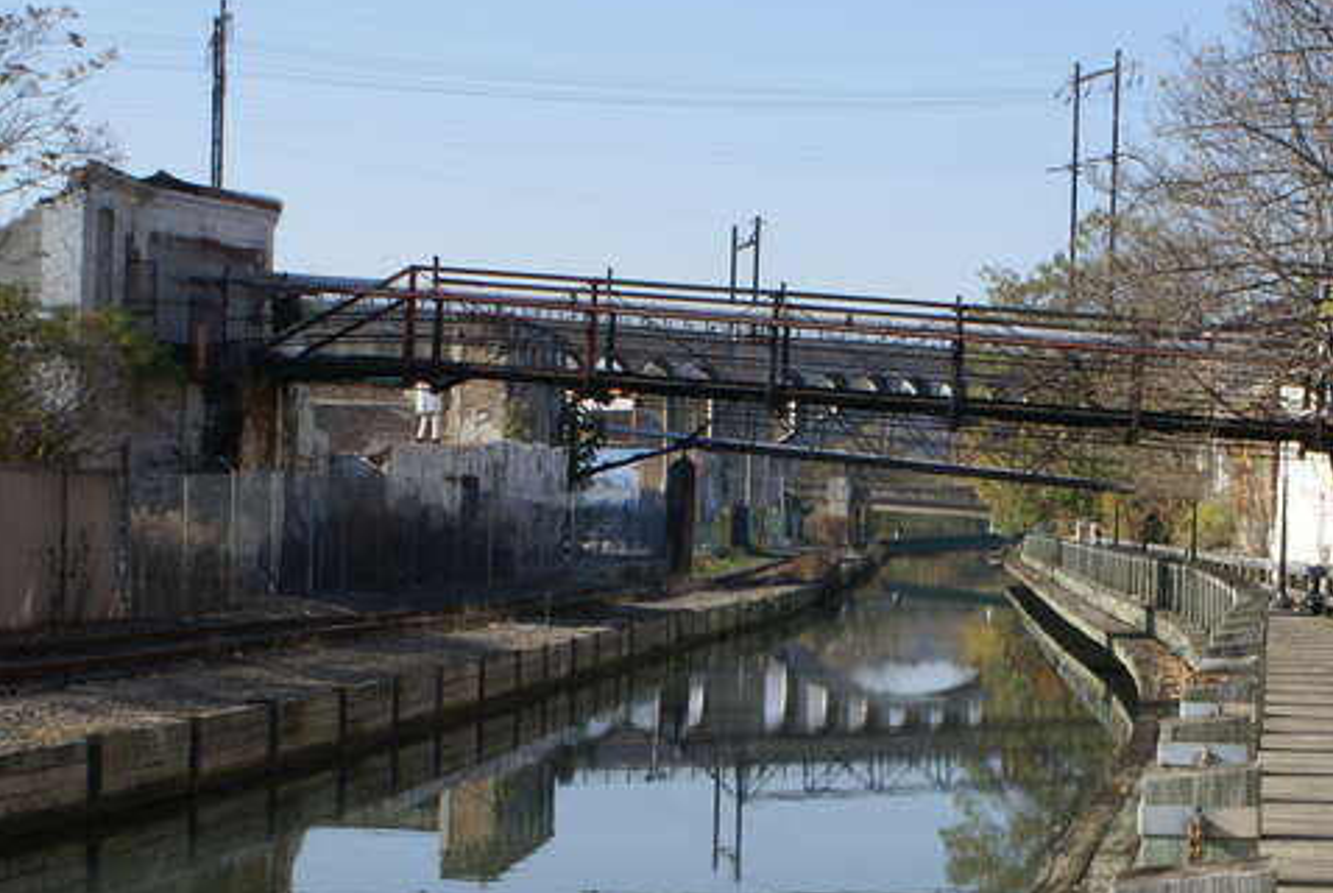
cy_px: 734
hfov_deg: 23.0
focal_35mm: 88
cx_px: 934
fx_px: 3256
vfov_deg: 15.5
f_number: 13
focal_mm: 35
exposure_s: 1/80
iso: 100
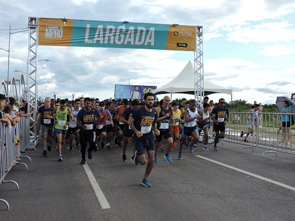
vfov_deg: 36.0
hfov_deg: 46.8
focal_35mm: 40
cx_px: 148
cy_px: 110
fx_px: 341
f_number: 3.3
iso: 100
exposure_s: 1/640
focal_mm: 7.1
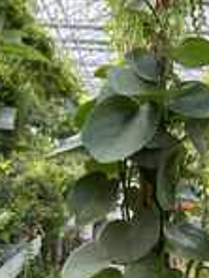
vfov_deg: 25.5
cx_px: 141
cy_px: 272
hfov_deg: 20.1
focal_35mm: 73
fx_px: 588
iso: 100
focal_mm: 6.76
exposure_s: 1/607
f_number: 1.78
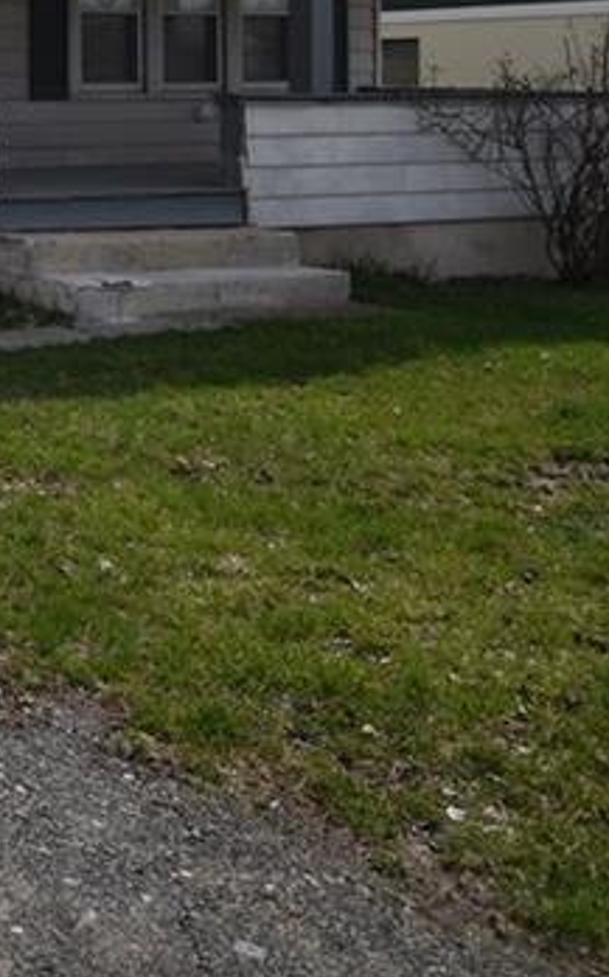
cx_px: -505
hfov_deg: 20.1
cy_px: 70
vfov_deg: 40.5
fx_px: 1197
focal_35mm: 45
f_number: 4.5
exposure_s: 1/1000
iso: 100
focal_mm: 10
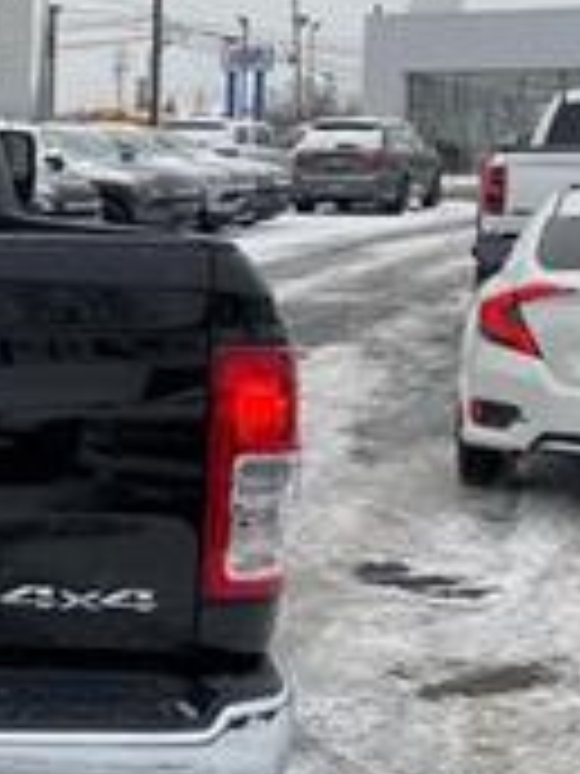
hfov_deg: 17.2
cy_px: 315
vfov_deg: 25.6
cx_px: -328
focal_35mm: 76
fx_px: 1698
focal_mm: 4.25
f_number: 1.8
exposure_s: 1/312
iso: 32
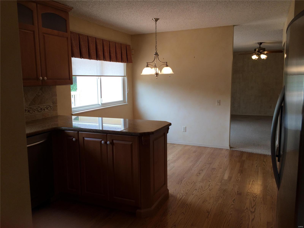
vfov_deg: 48.2
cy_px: 114
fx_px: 255
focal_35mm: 29
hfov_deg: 61.7
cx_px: 152
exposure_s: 1/120
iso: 50
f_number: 2.2
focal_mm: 4.15
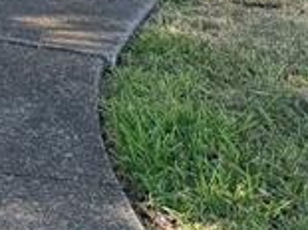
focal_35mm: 159
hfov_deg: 9.5
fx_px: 1414
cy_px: -442
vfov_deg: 8.1
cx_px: -646
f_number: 1.78
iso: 80
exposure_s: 1/474
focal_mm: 6.76
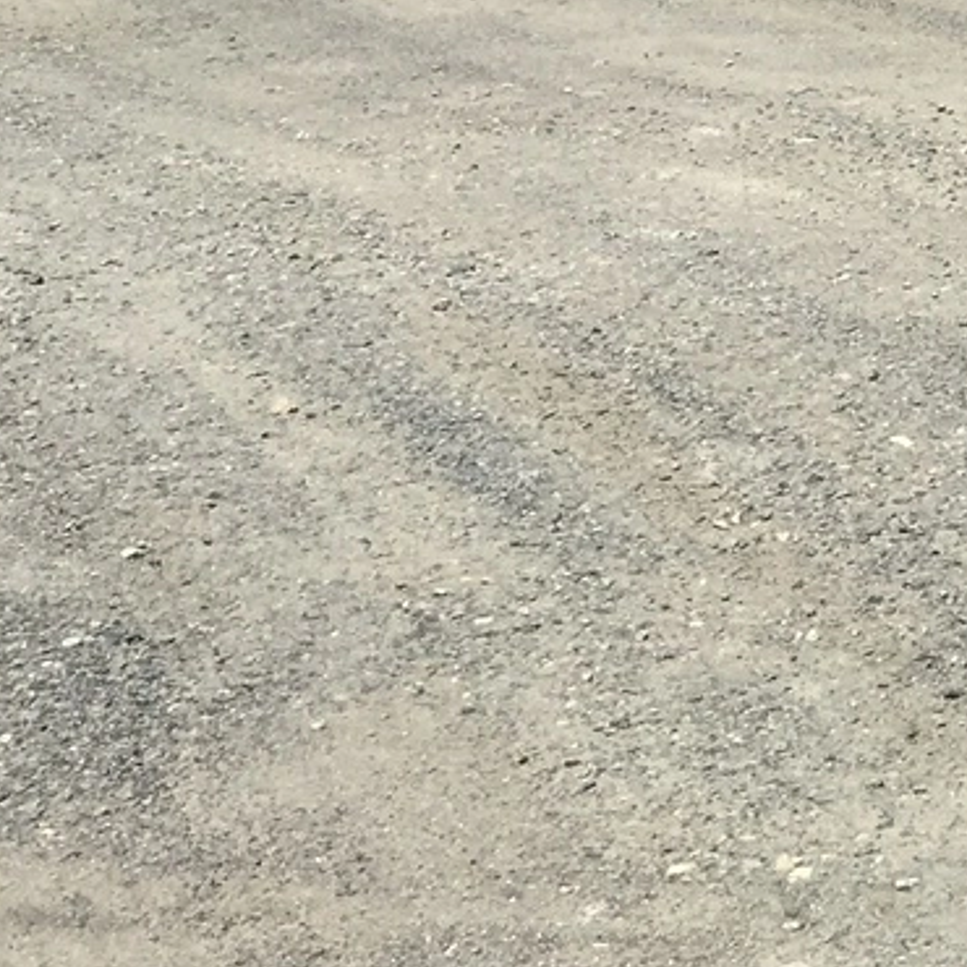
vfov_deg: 12.1
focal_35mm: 133
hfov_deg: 11.0
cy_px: -740
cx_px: 2365
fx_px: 4203
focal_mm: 4.15
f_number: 2.2
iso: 25
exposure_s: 1/2262
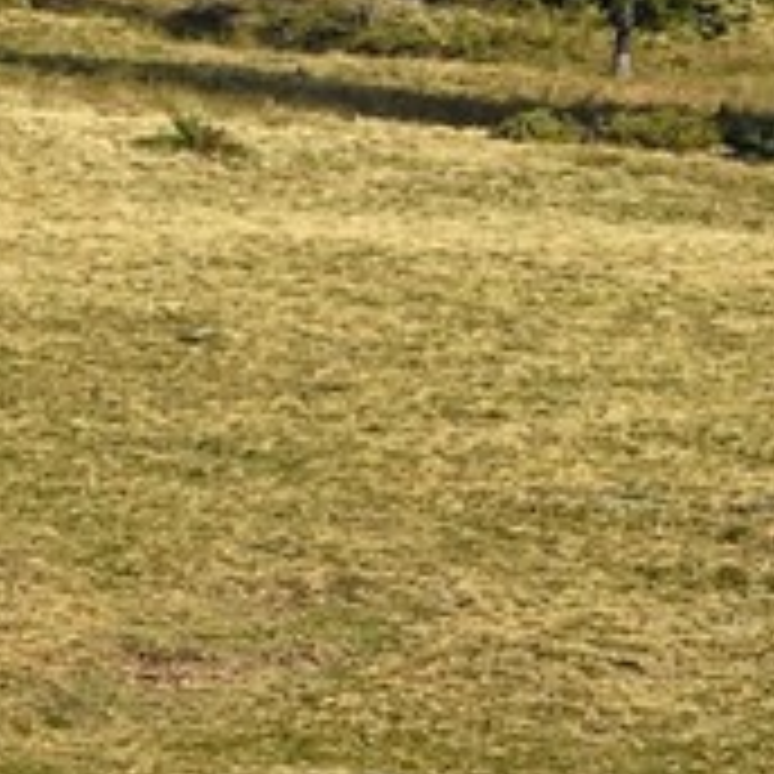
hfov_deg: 2.2
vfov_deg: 2.2
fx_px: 19985
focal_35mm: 790
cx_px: 3546
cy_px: -162
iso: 200
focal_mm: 100
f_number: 10
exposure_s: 1/320
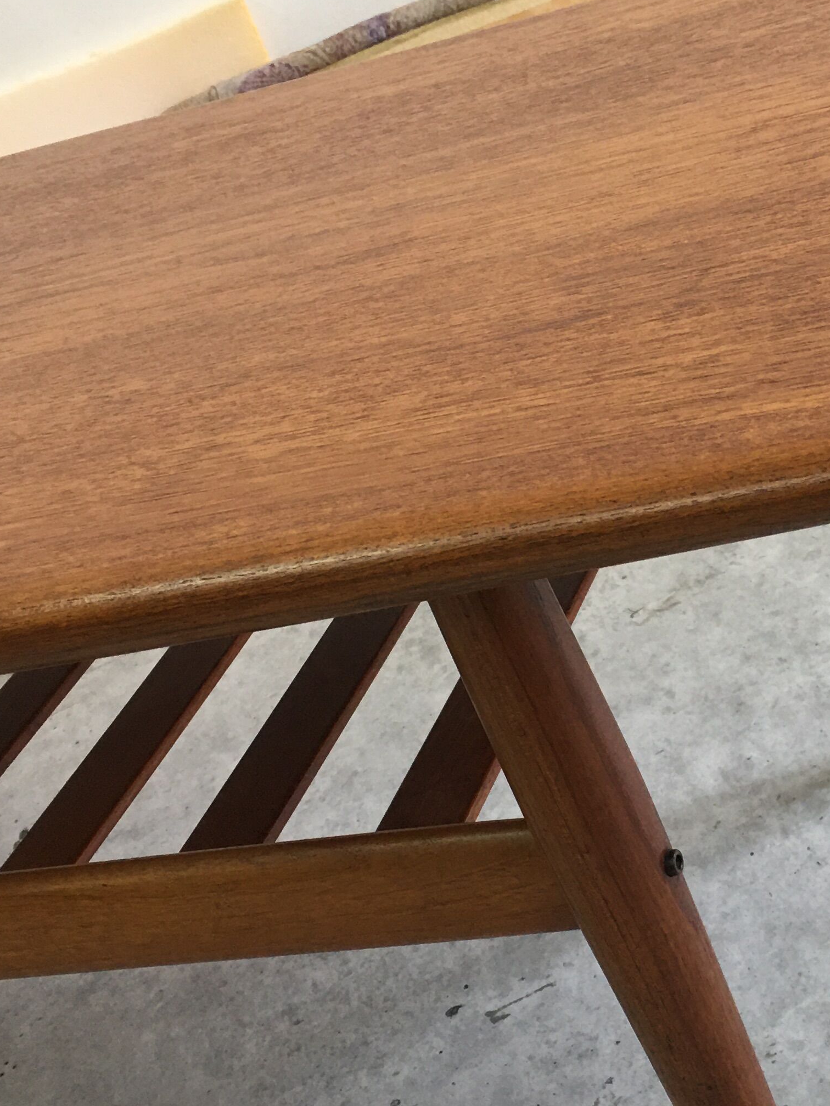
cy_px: 597
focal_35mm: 58
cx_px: 718
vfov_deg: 33.2
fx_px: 1854
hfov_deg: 24.6
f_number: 2.2
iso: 50
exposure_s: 1/33
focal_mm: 4.15
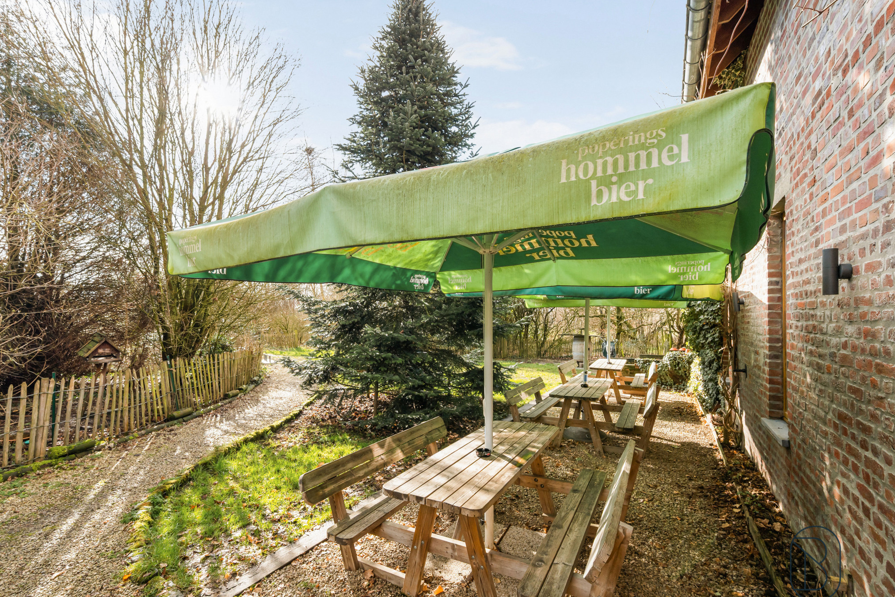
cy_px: 315
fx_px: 411
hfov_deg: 94.9
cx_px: 442
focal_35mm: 17
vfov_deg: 71.9
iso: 320
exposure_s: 1/200
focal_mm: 15.5
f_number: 10
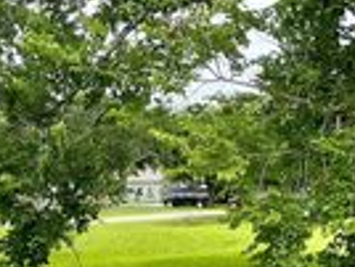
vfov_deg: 15.7
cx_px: 135
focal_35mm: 93
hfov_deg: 21.0
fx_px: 955
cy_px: 242
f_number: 1.6
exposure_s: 1/1003
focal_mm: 5.1
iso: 32
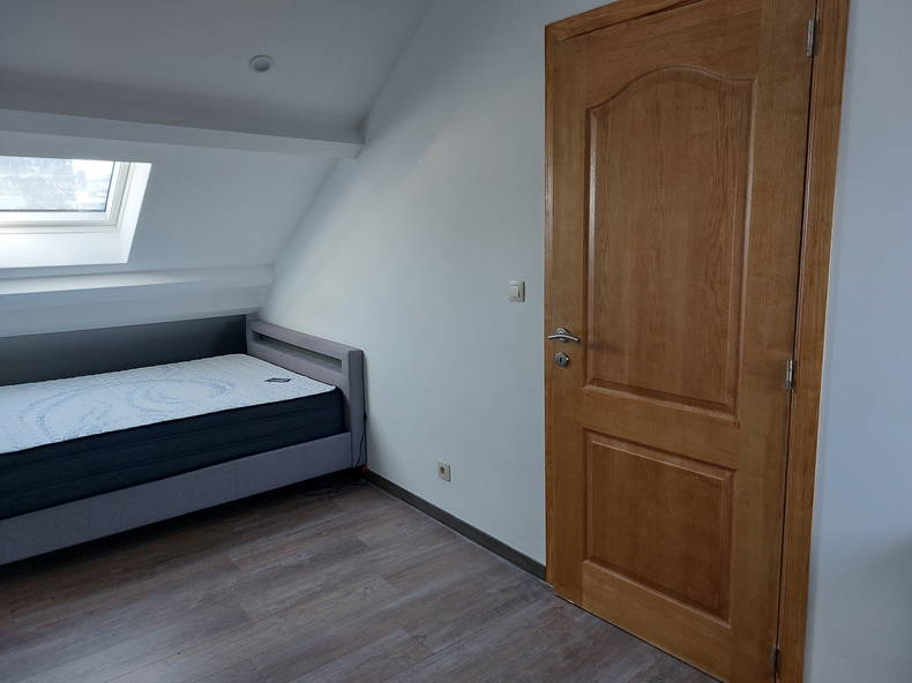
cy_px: 342
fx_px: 632
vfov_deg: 56.8
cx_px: 456
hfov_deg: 71.6
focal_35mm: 24
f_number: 1.8
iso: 100
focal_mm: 5.23
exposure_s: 1/50
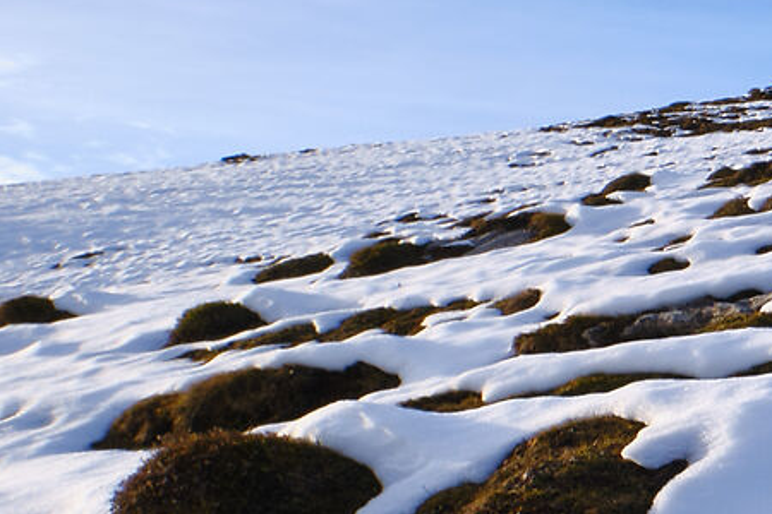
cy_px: 295
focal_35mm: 80
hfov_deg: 18.9
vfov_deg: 17.1
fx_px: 1715
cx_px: 1427
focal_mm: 10
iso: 160
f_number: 11
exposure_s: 1/100
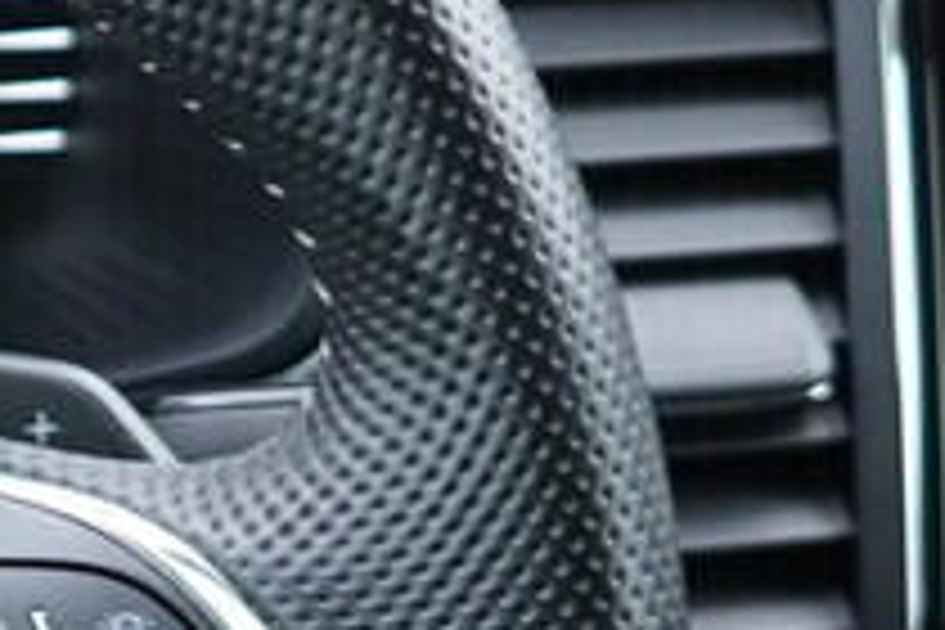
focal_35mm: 247
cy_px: 1084
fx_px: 6483
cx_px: -220
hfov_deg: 8.2
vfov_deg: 5.5
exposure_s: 1/40
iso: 400
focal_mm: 24
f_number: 2.8
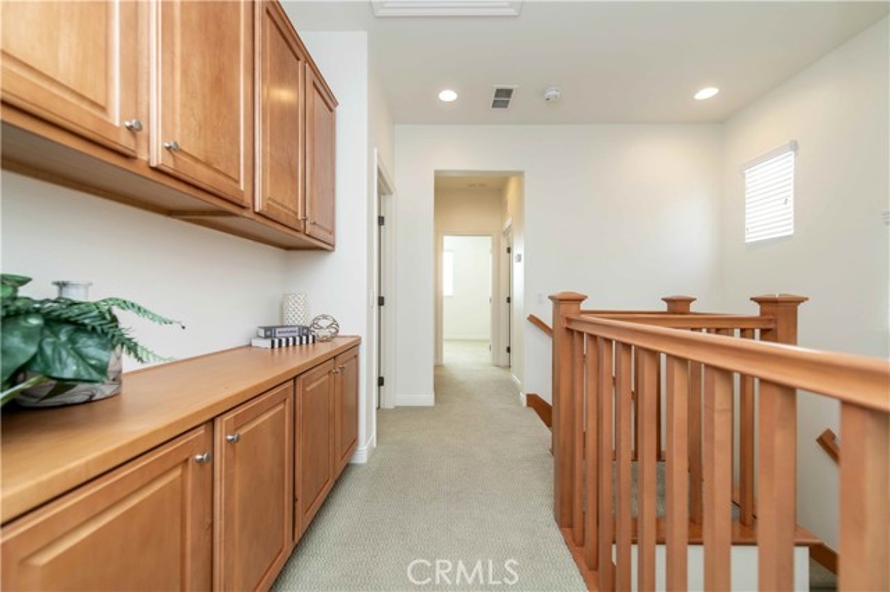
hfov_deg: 104.3
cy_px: 296
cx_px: 445
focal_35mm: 14
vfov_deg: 81.1
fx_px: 346
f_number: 4
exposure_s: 1/60
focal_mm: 14
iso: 200
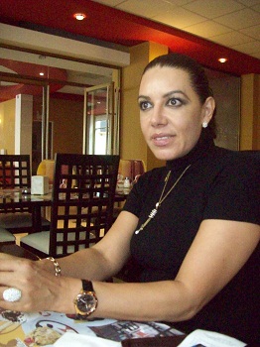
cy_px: 174
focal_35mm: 36
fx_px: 361
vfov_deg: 51.4
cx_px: 130
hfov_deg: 39.6
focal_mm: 6
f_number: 2.7
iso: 800
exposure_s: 1/64
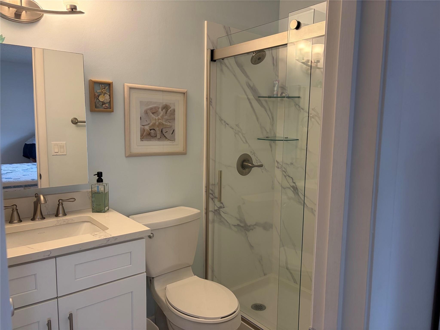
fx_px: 330
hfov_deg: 67.3
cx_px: 220
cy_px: 165
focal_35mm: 26
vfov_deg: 53.1
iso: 100
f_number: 1.6
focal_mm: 5.96
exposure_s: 1/120
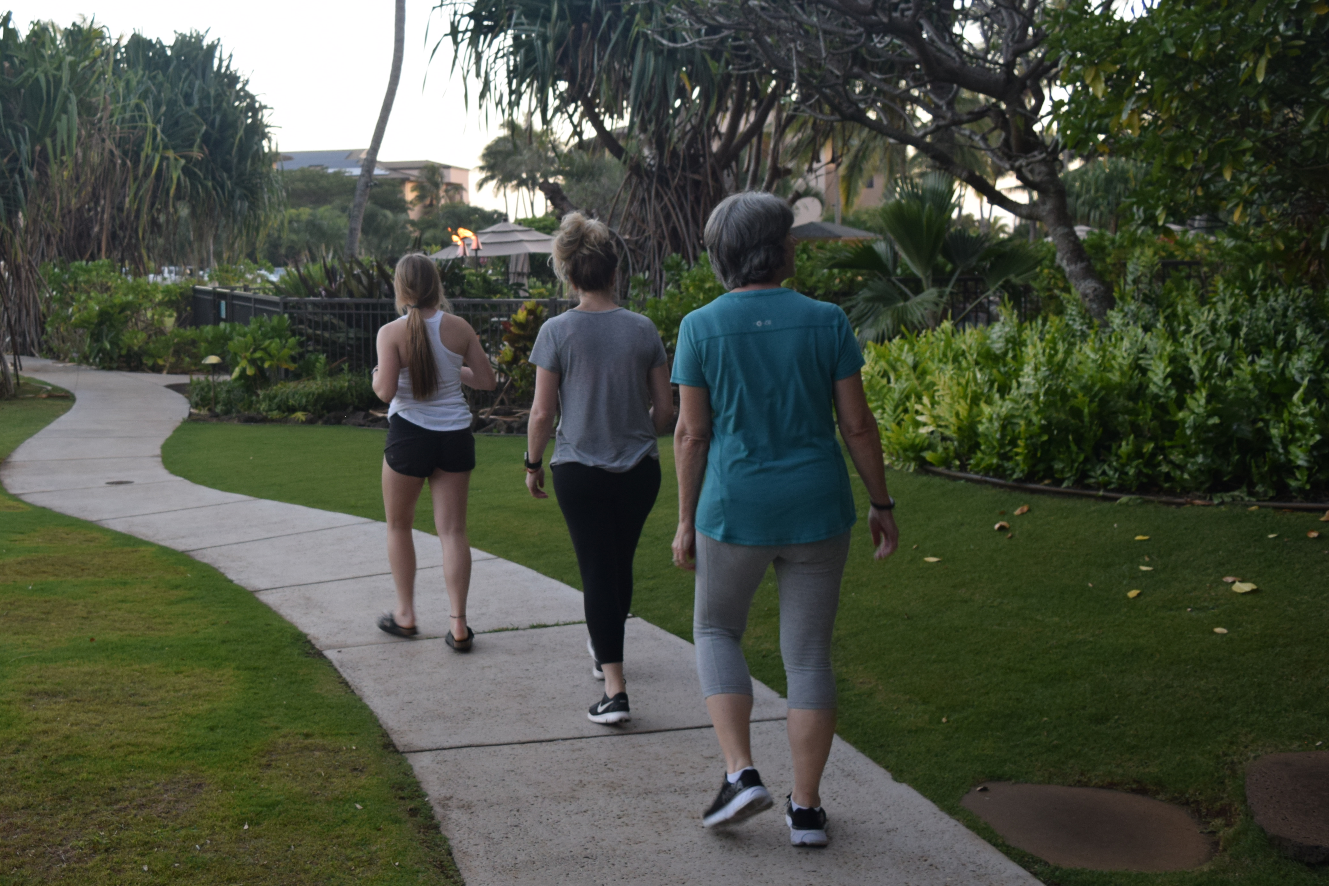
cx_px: 437
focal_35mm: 39
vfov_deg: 34.1
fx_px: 1440
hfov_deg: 48.7
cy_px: 367
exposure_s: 1/60
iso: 400
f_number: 4
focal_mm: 18
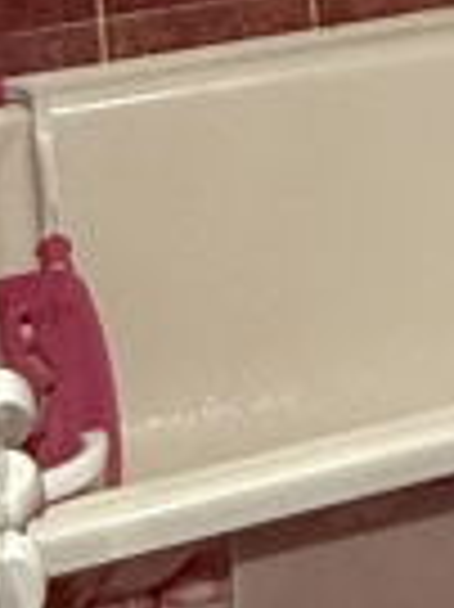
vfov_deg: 15.6
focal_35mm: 112
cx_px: 769
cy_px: -414
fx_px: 1962
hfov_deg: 12.3
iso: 500
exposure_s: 1/50
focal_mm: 2.22
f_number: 2.2
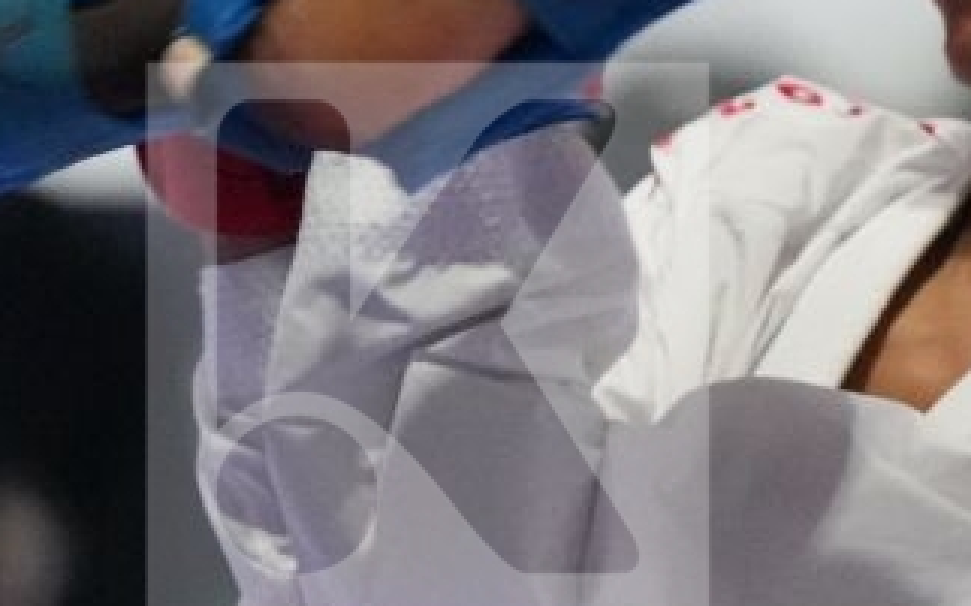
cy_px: 338
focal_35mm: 1141
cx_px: -594
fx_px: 30184
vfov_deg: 1.2
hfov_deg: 1.8
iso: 10000
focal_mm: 200
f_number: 2.8
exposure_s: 1/800
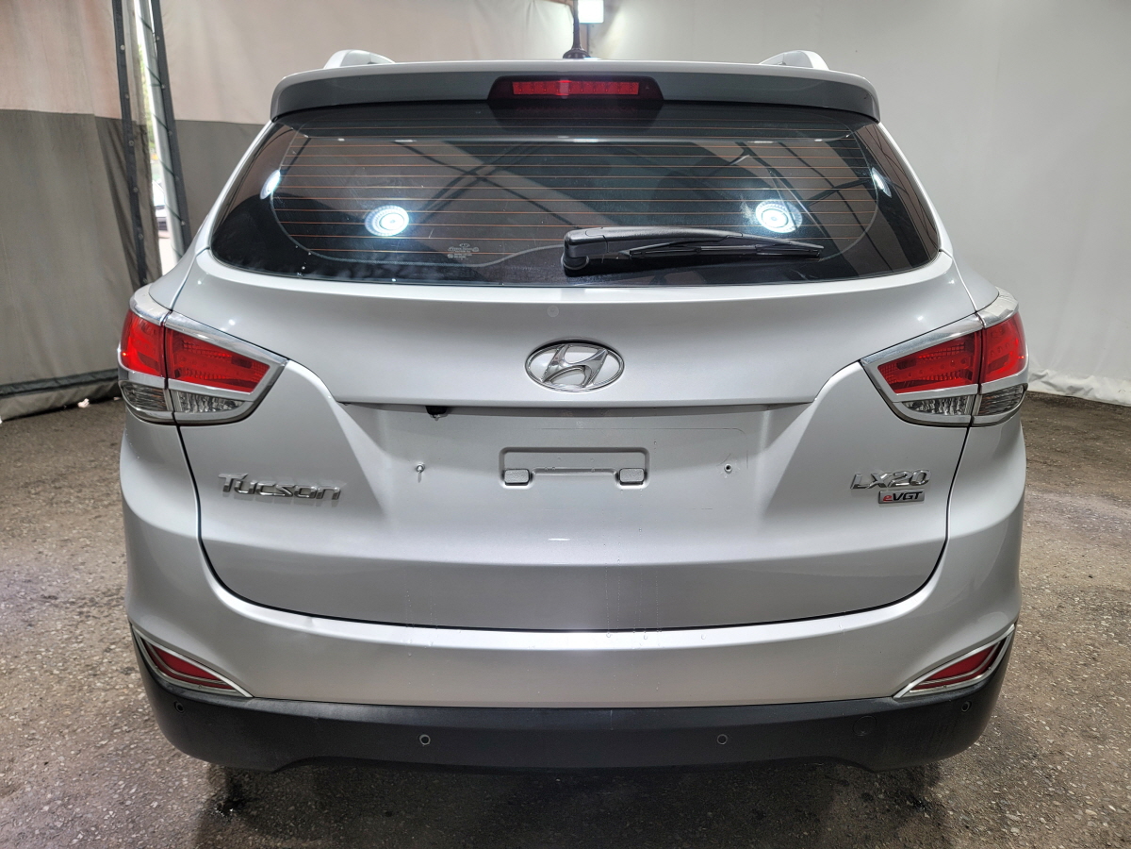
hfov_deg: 69.4
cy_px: 424
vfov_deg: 54.9
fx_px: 817
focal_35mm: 25
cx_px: 566
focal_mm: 7
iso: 40
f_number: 1.8
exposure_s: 1/120
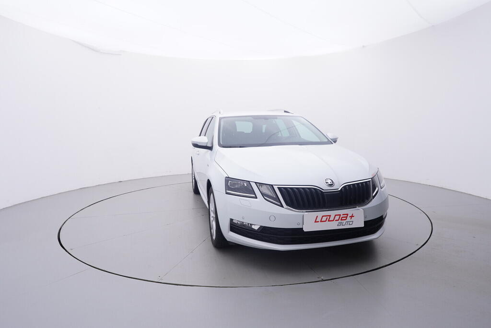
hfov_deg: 77.3
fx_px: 307
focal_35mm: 22
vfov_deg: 56.2
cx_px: 246
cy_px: 164
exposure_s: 1/80
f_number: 5
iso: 200
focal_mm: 15
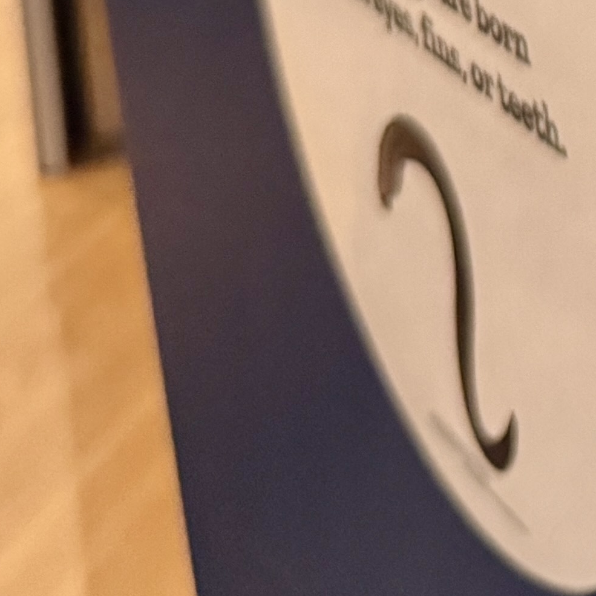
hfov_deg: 12.2
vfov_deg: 12.7
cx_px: 1265
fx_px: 2396
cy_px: -536
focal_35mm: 123
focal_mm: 6.76
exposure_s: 1/60
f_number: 1.78
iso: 800
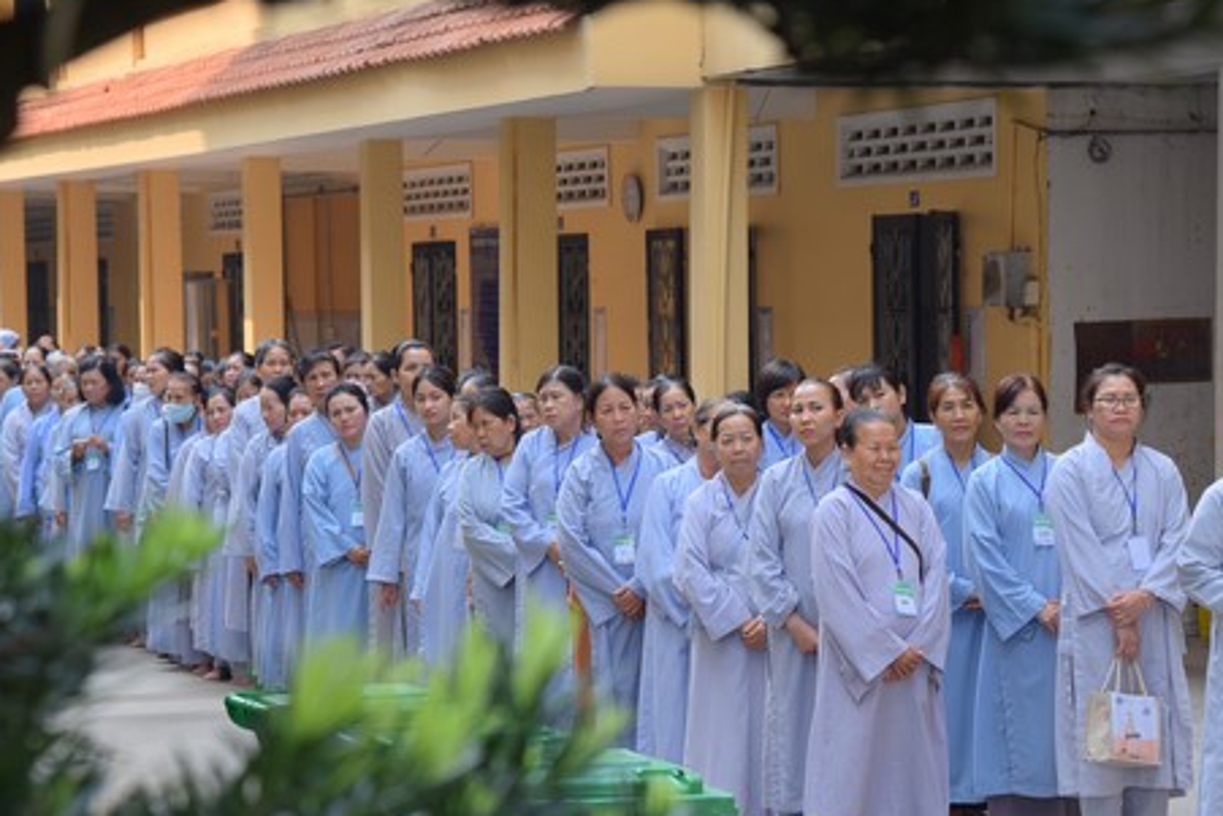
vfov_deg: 12.7
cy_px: 460
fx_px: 3670
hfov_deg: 18.9
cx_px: 659
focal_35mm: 108
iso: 100
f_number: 7.1
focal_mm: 75
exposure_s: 1/125
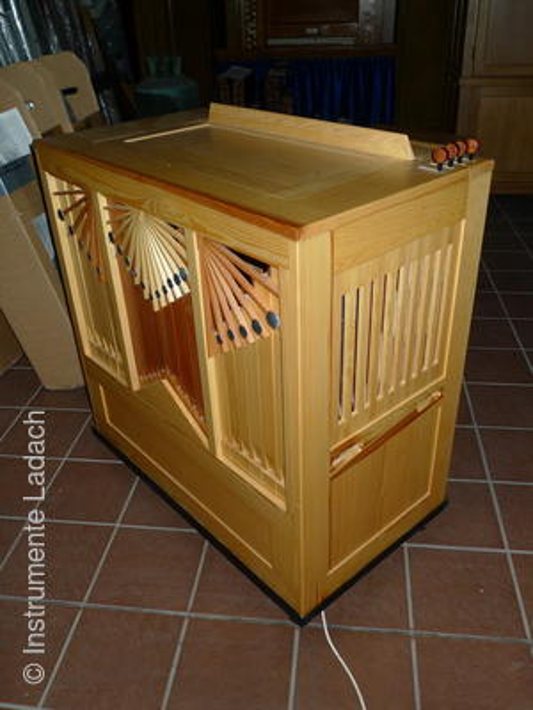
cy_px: 355
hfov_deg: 46.8
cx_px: 266
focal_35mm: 30
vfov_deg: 60.0
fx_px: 616
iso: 125
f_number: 2
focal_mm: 5.1
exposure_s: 1/60
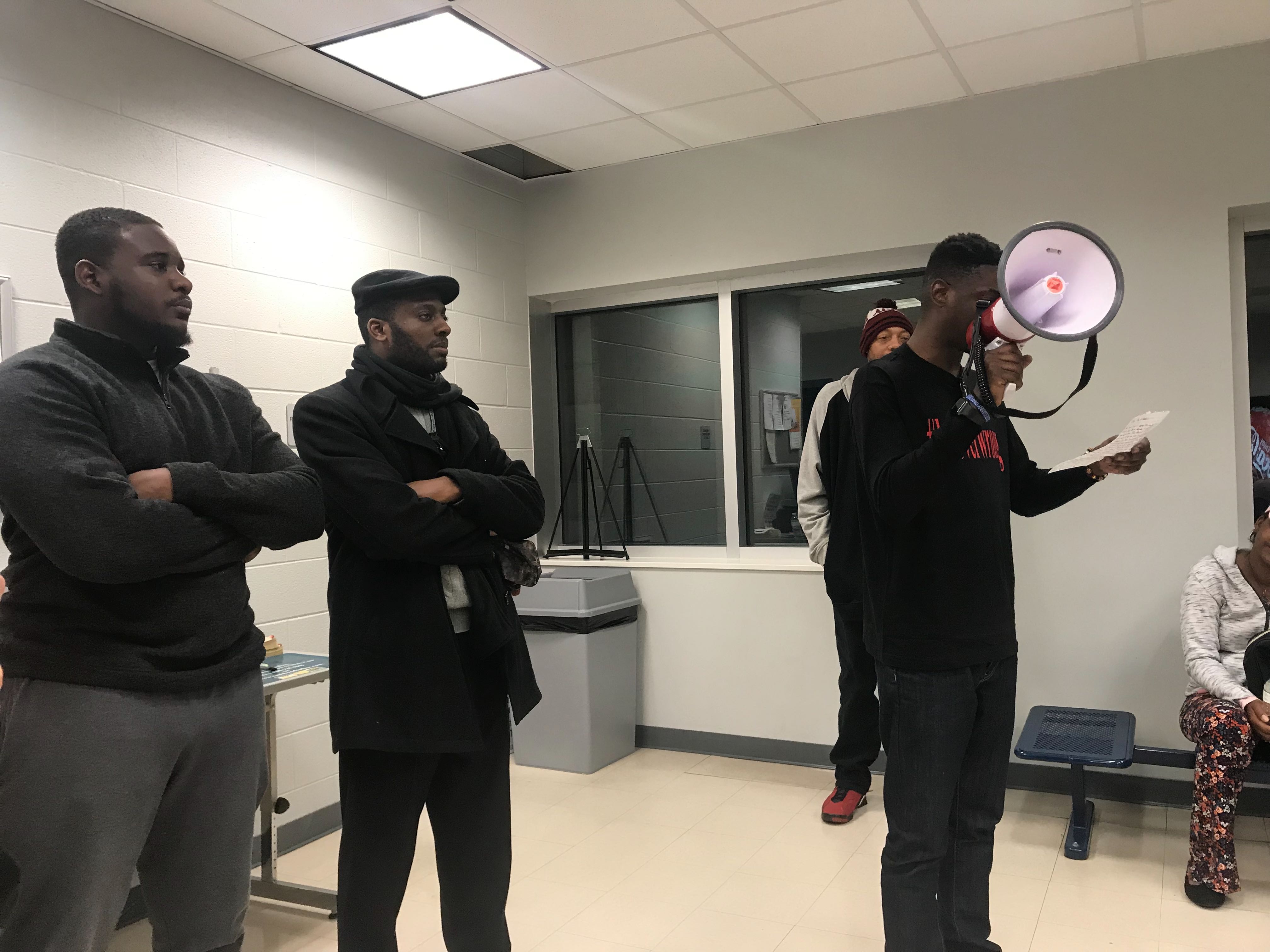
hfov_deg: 63.4
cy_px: 476
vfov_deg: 49.7
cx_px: 635
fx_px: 1027
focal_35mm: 28
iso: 40
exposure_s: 1/30
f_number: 1.8
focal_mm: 3.99
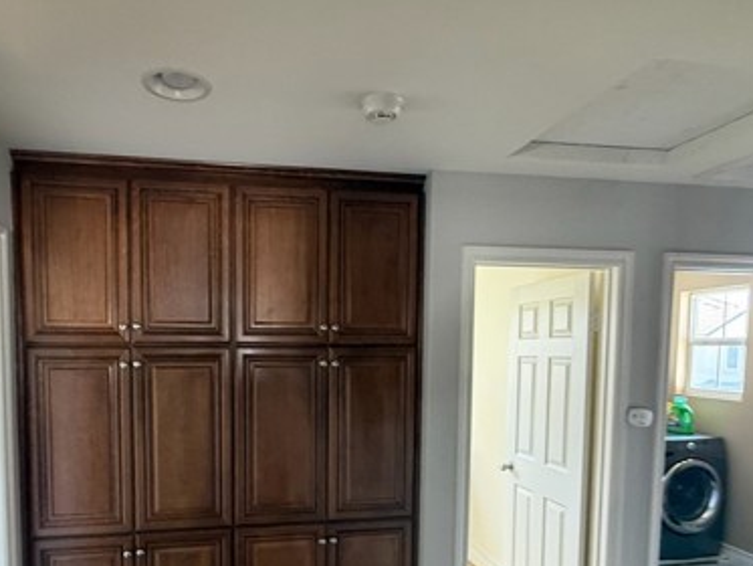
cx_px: 313
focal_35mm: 24
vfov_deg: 55.5
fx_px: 522
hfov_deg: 71.0
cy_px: 382
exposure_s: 1/60
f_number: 2.2
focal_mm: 2.22
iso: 400
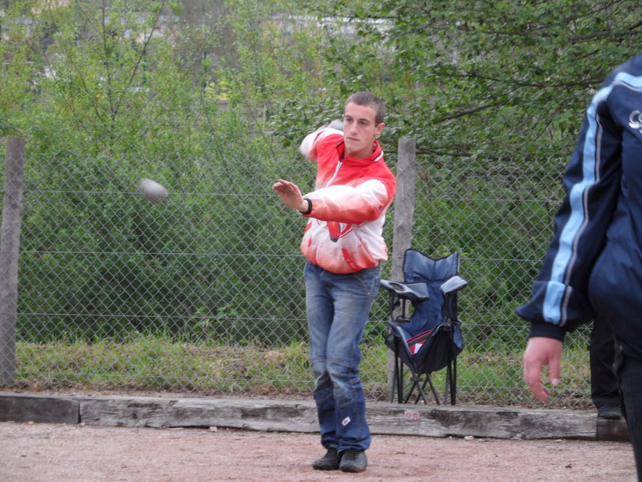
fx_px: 2782
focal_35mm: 150
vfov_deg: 9.9
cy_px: 241
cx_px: 321
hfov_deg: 13.2
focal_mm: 24.6
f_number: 4.4
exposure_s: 1/60
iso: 160
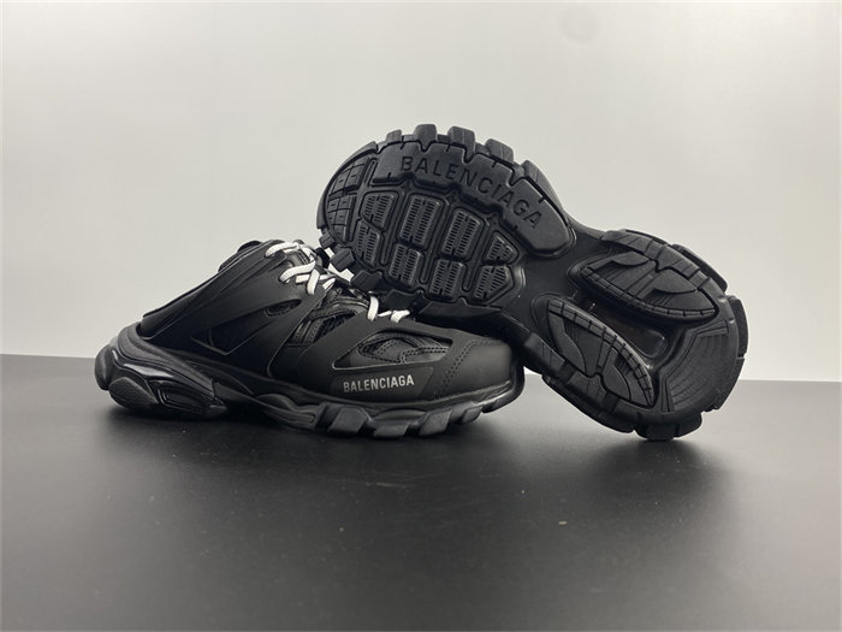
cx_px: 421
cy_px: 316
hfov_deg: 67.3
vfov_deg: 53.1
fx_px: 632
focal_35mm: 26
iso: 32
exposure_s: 1/100
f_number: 1.8
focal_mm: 4.25
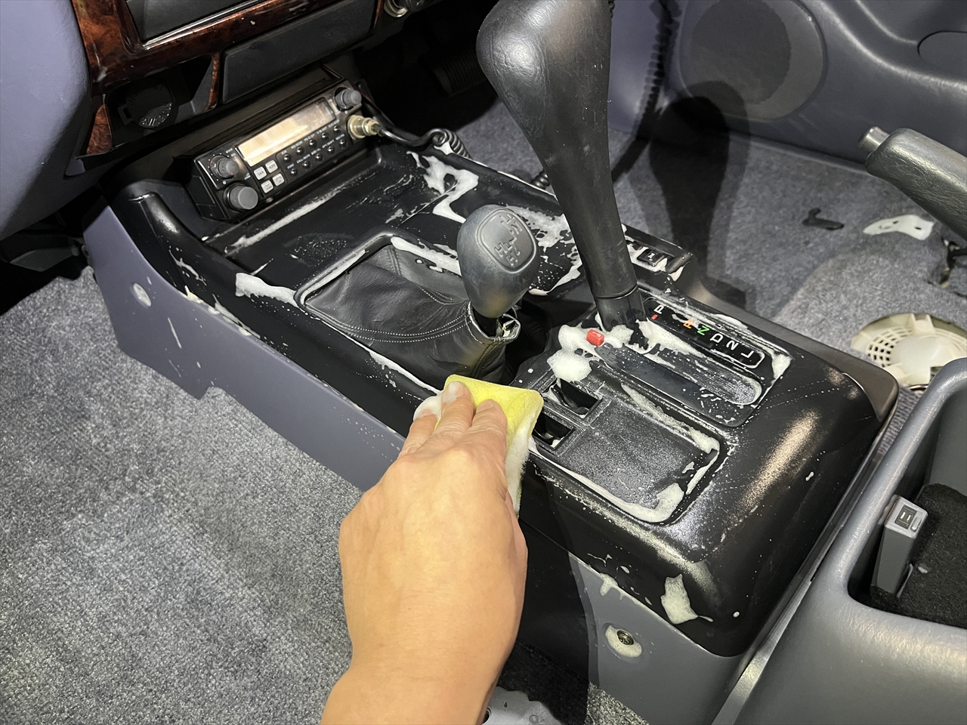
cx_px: 484
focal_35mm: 26
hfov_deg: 67.3
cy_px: 362
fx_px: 726
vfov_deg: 53.1
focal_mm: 5.1
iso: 500
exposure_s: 1/49
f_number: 1.6
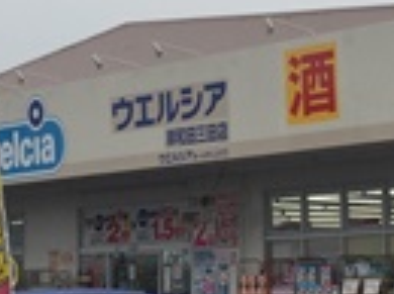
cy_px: 227
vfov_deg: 10.3
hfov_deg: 13.8
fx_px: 1625
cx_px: 245
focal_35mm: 143
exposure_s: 1/964
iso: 32
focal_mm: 4.15
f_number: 2.2
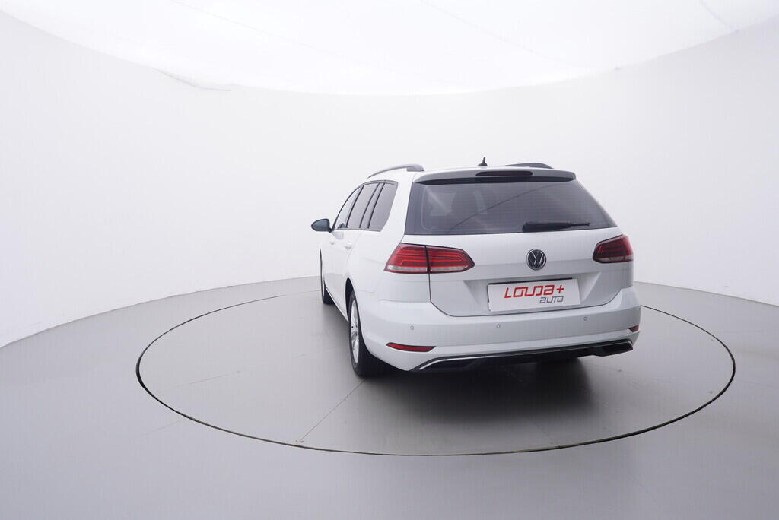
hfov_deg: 77.3
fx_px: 487
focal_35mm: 22
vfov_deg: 56.2
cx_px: 390
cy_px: 260
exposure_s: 1/80
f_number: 5
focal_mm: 15
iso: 200
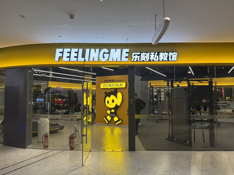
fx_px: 162
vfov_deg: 56.8
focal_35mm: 24
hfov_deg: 71.6
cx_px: 117
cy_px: 88
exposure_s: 1/144
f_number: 1.78
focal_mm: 6.76
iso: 200
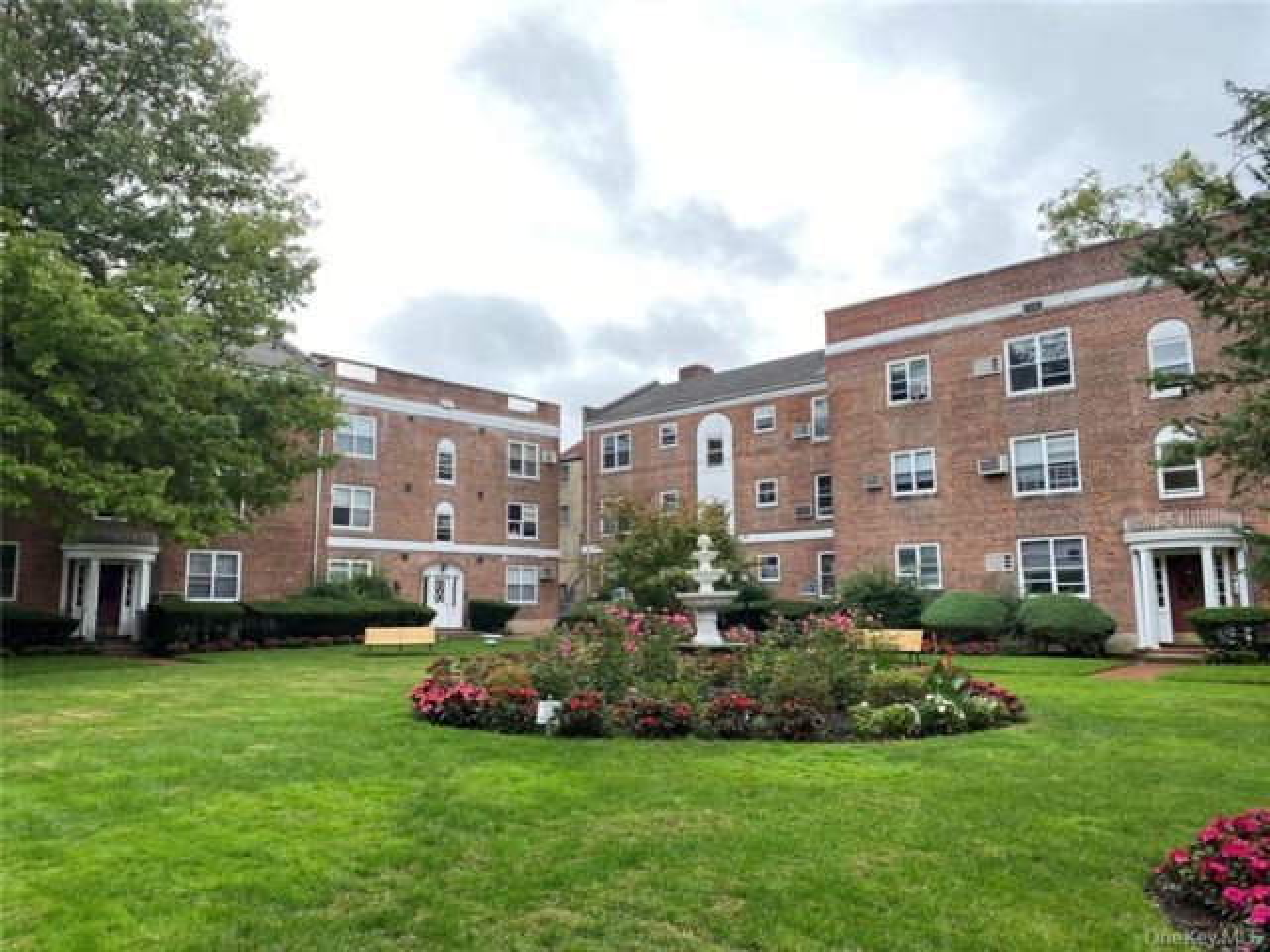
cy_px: 476
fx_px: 954
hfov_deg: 67.3
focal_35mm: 26
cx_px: 635
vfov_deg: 53.1
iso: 32
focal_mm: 4.25
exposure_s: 1/250
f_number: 1.8
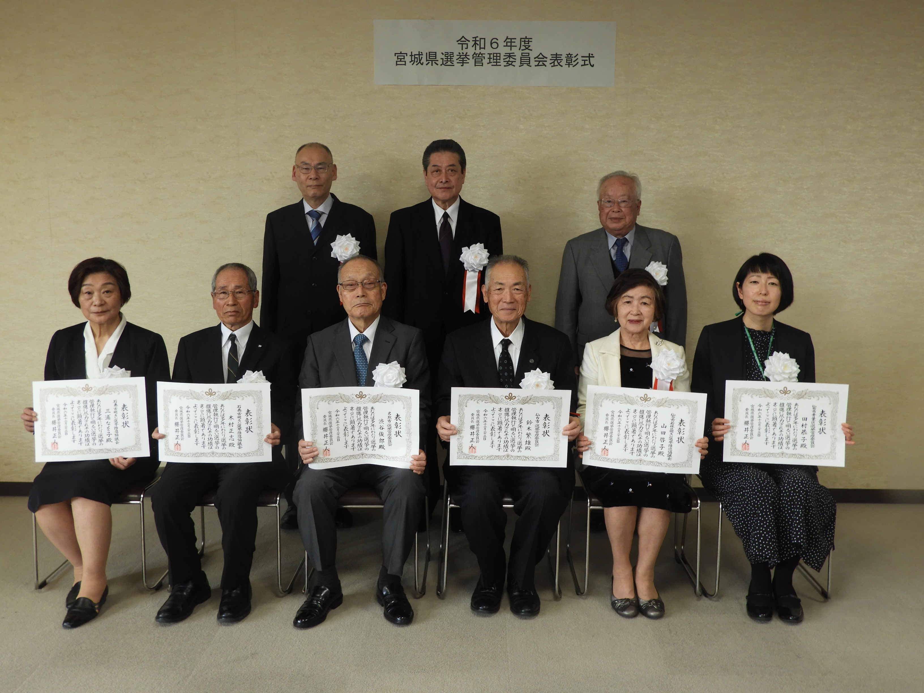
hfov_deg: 55.4
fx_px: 881
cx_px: 462
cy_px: 346
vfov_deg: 42.9
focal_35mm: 33
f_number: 3.6
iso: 100
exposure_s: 1/30
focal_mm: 5.9
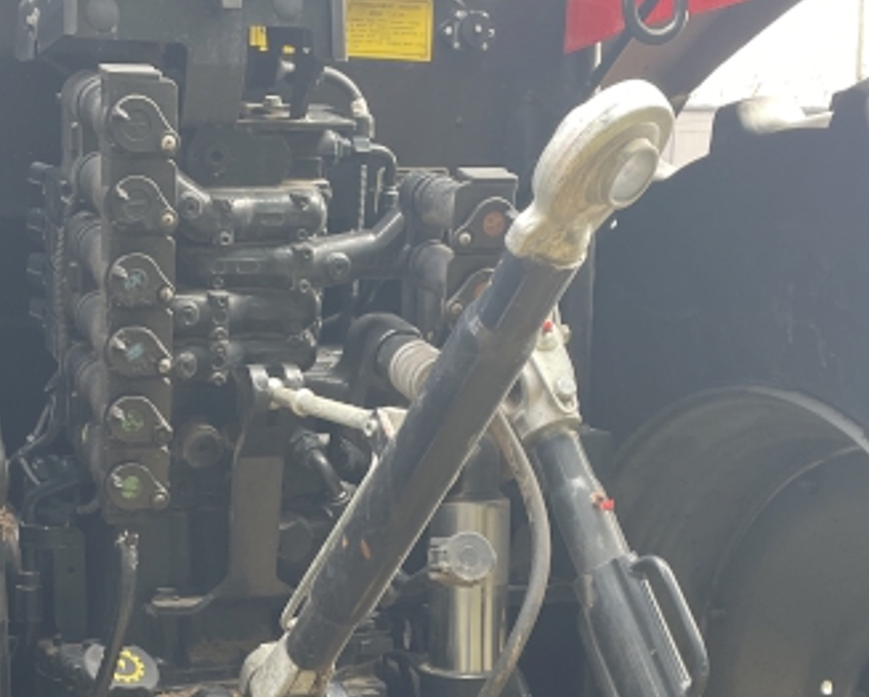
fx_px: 1596
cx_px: 300
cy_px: 641
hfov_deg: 30.3
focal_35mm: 62
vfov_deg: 23.9
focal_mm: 4.2
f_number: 1.6
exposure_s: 1/121
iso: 64
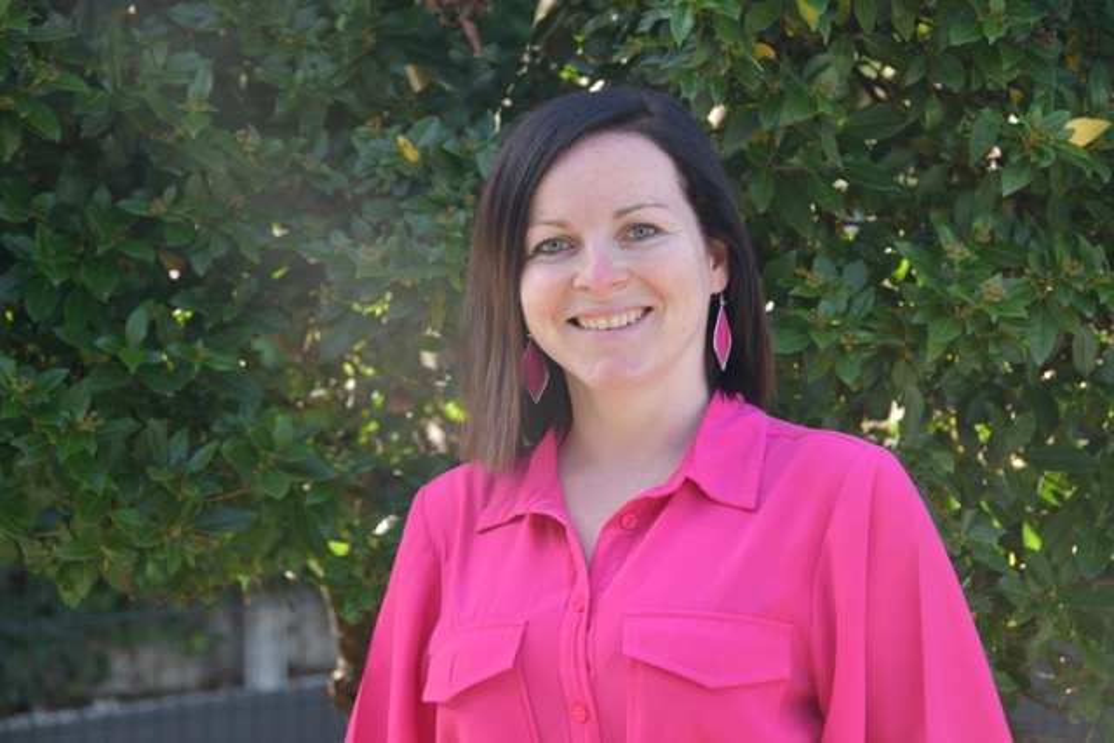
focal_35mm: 112
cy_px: 372
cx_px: 557
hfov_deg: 18.3
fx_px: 3466
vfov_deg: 12.2
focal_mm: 75
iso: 320
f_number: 5.6
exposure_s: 1/250
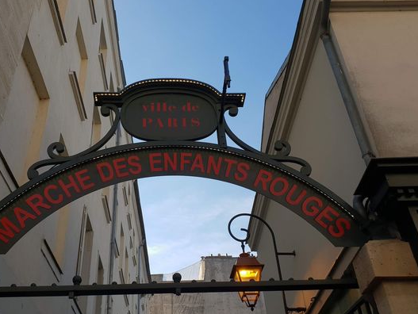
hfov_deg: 50.0
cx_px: 185
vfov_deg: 38.7
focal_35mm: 37
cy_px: 152
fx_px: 447
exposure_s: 1/1287
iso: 50
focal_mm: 4.3
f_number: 2.4
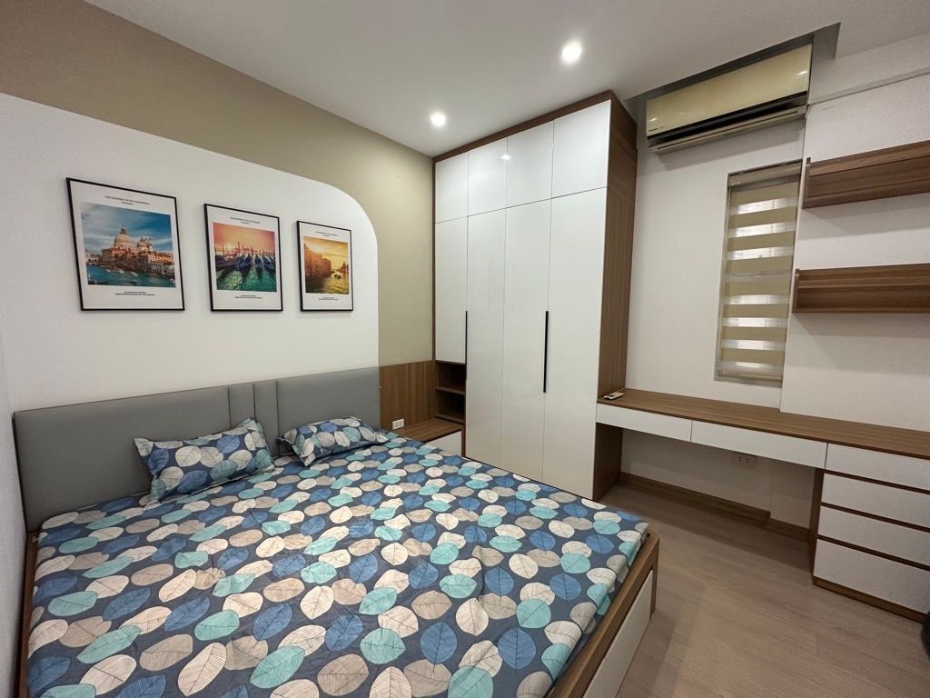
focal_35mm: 14
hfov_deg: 102.1
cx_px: 465
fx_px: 376
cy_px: 349
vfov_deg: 85.7
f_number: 2.2
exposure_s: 1/100
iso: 200
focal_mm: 2.22
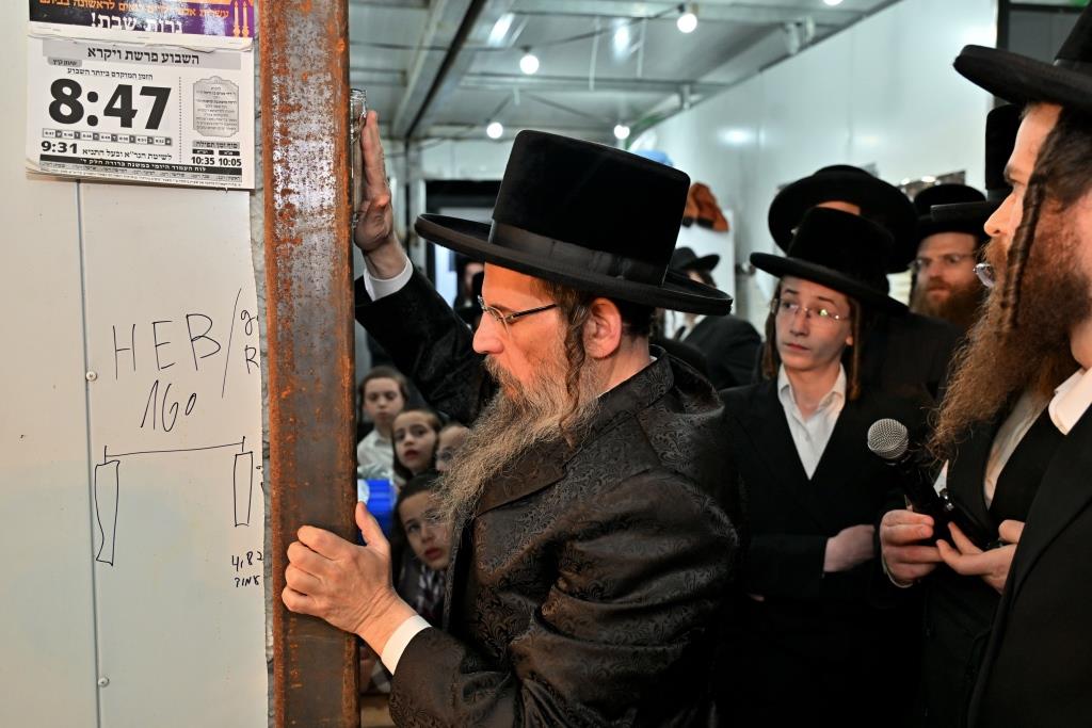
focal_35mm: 32
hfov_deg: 59.5
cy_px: 364
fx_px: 956
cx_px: 546
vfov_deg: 41.7
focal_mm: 31.5
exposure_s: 1/200
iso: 1000
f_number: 4
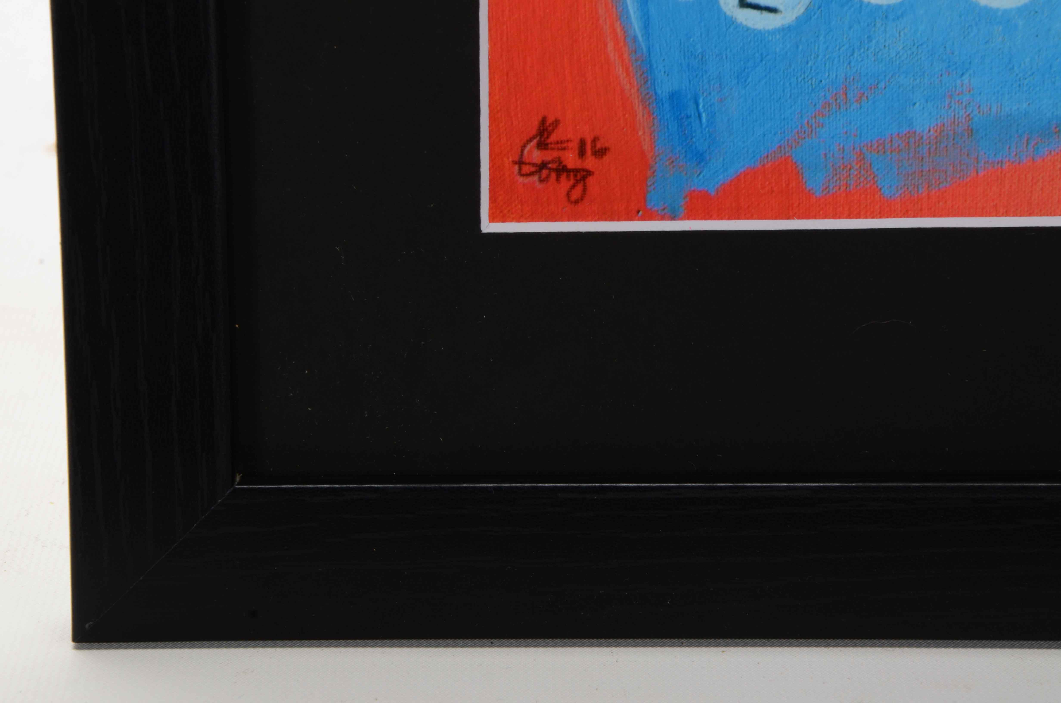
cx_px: 530
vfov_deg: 8.7
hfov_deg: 13.1
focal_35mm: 158
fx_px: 4632
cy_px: 352
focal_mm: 105
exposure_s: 1/160
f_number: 18
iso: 200
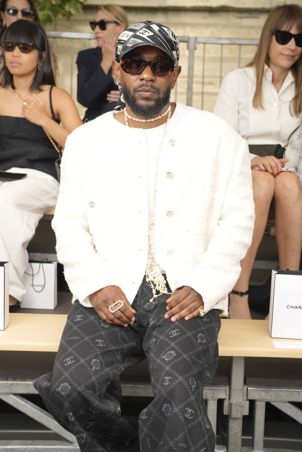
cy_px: 226
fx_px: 629
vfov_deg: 39.6
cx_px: 151
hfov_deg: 27.0
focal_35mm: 50
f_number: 5
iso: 500
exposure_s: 1/200
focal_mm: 50
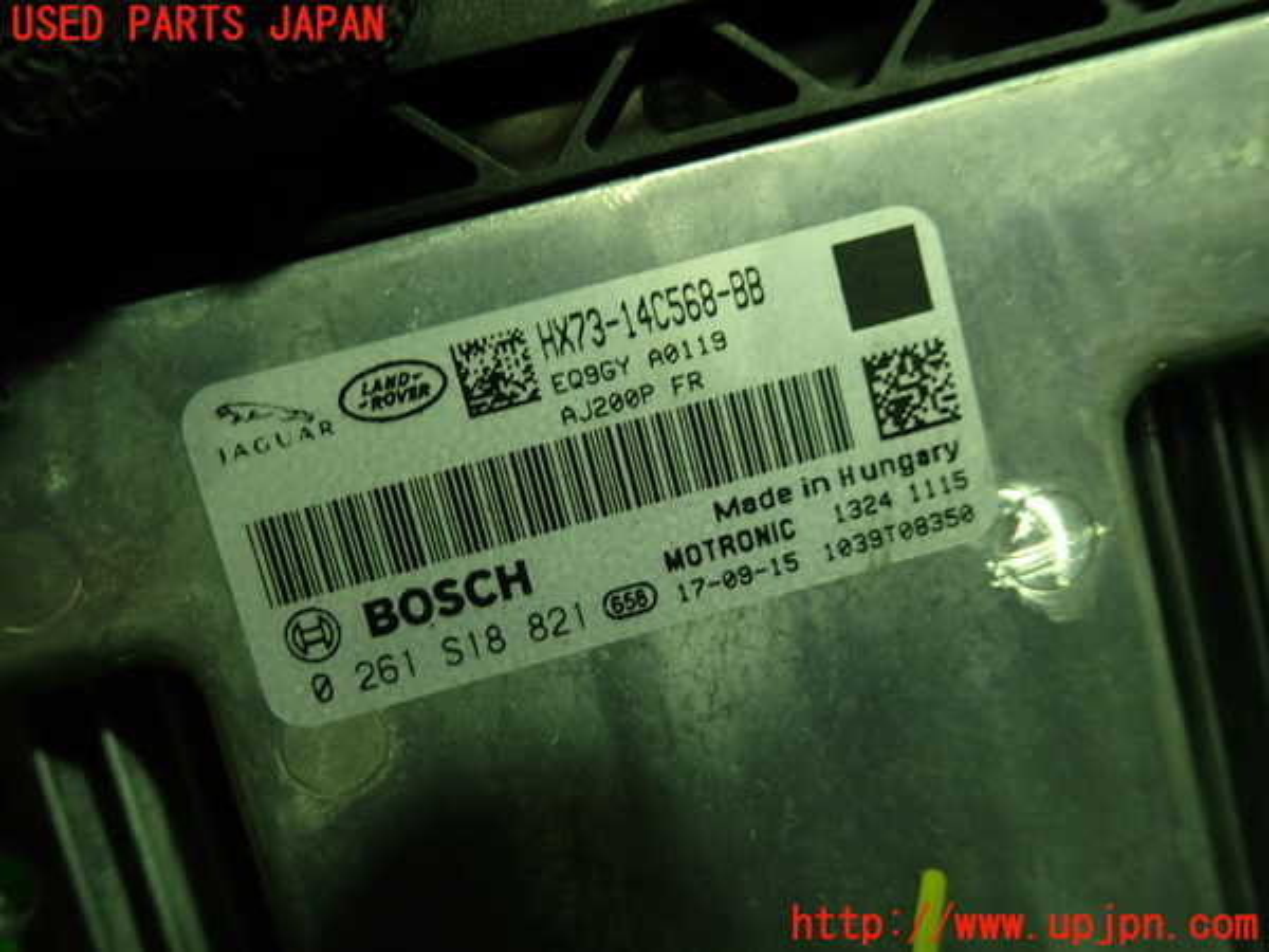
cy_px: 476
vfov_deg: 54.9
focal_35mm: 25
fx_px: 916
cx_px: 634
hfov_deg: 69.4
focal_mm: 4.5
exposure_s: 1/60
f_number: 2
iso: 200
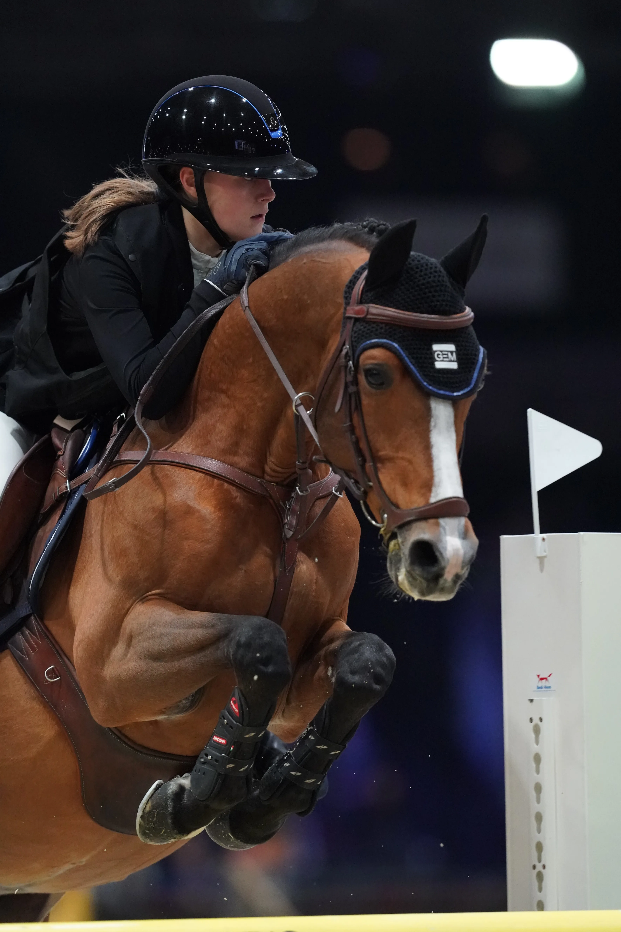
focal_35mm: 400
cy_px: 466
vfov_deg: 5.2
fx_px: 10350
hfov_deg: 3.4
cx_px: 310
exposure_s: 1/1000
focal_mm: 400
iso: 10000
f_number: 4
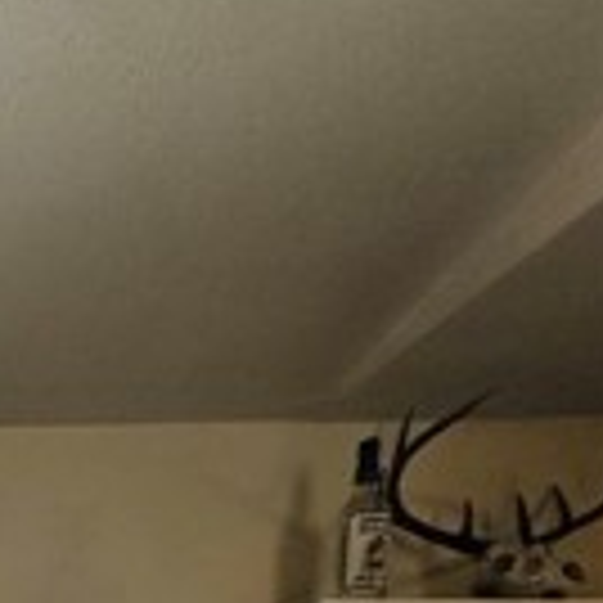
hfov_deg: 19.1
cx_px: -450
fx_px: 1399
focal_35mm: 71
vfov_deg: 18.0
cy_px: 1156
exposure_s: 1/215
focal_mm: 2.22
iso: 40
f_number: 2.2
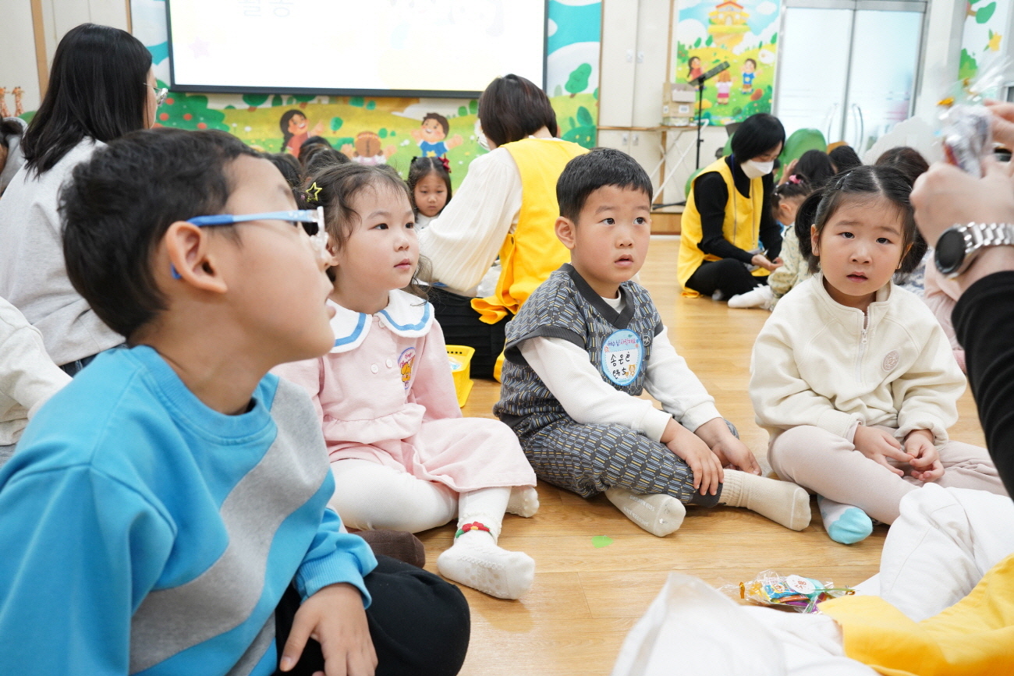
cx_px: 507
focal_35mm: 28
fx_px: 789
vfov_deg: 46.4
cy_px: 338
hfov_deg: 65.5
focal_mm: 28
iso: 2500
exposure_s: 1/60
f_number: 5.6
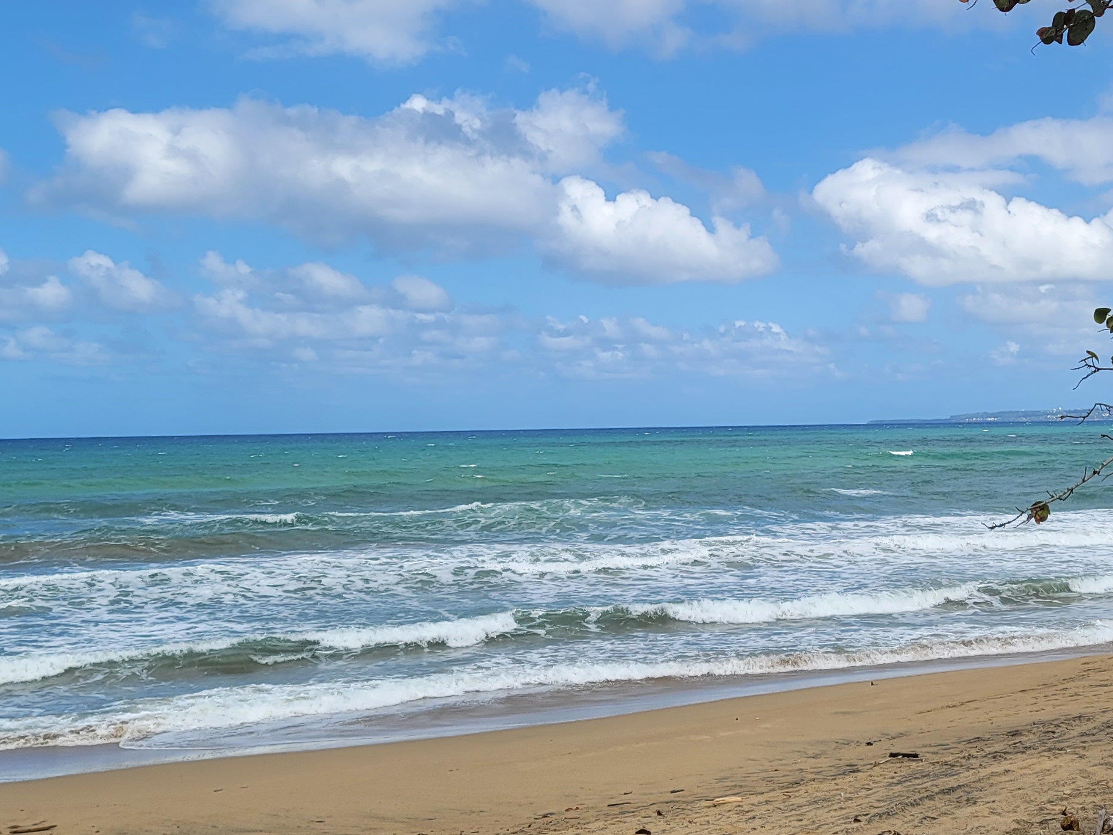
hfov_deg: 34.4
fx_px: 1736
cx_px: 892
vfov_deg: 26.9
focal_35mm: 54
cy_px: 282
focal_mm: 7
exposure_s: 1/1248
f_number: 1.8
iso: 20
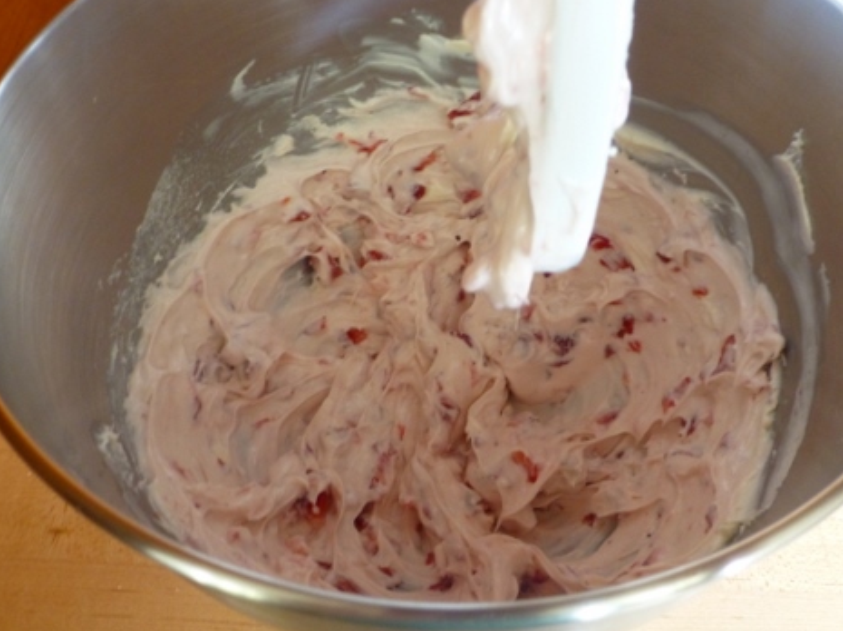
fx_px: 754
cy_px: 312
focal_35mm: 31
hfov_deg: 58.4
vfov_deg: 45.4
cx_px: 430
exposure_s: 1/10
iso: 400
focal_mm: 5.4
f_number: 3.6
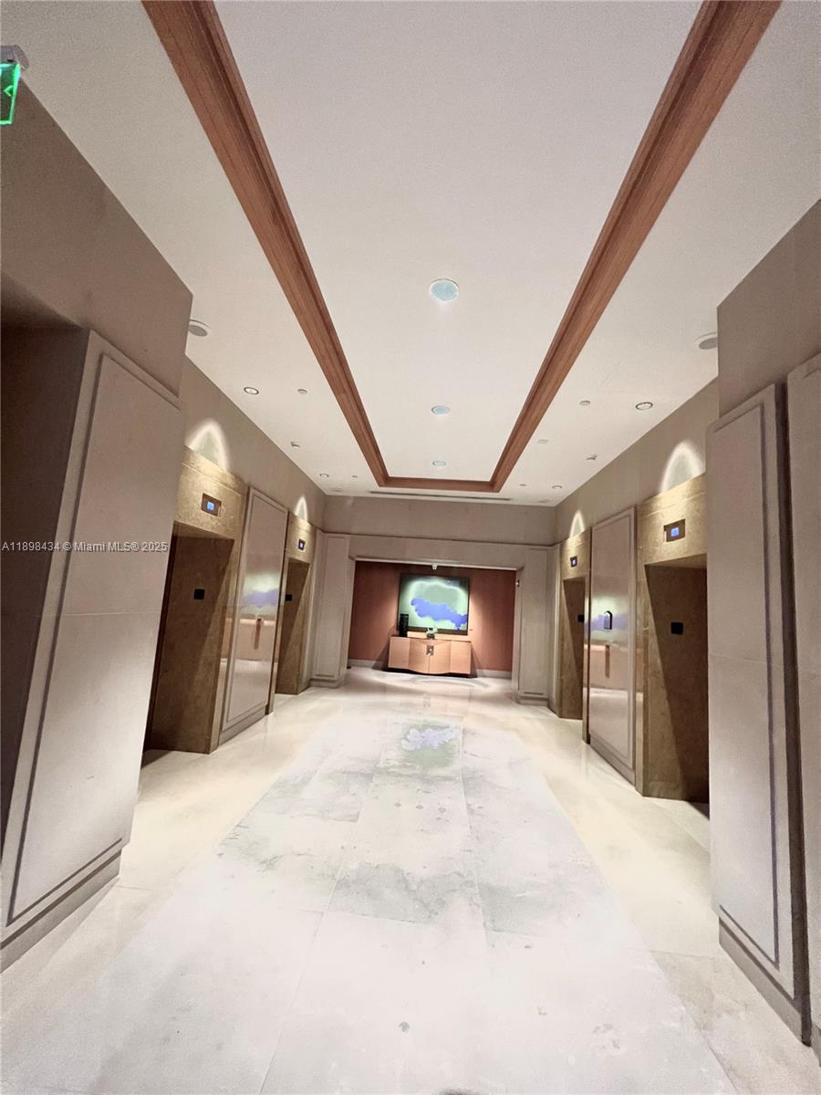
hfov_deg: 89.9
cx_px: 410
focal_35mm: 13
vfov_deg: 106.2
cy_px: 548
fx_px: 411
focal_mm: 1.57
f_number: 1.8
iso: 640
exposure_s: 1/60
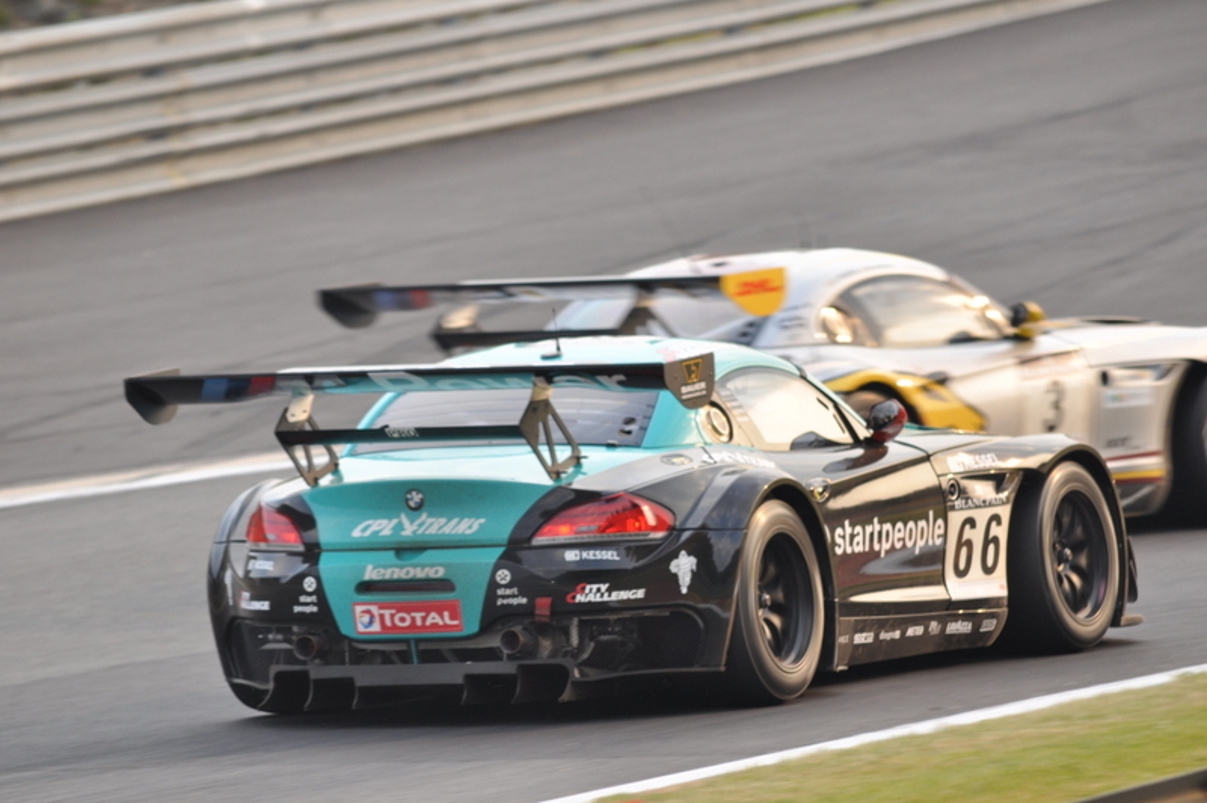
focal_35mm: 450
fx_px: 15075
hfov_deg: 4.6
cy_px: 402
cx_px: 604
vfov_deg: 3.0
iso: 320
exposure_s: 1/200
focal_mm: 300
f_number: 8
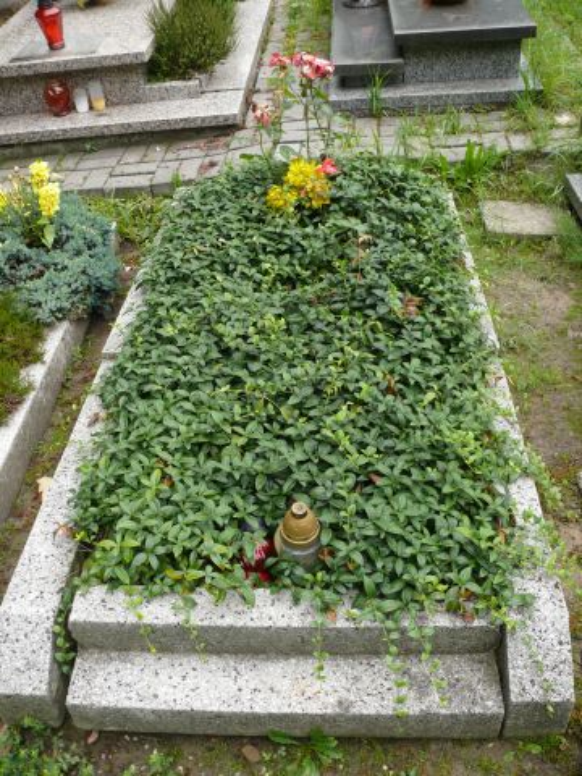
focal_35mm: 35
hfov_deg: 40.7
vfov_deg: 52.6
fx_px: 785
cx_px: 291
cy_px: 388
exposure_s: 1/100
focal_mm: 7.4
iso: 100
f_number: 2.8
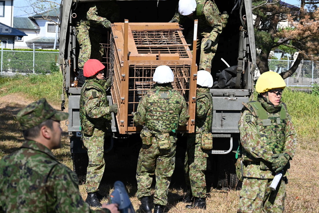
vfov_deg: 12.7
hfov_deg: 18.9
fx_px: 957
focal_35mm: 108
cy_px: 89
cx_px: 164
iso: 250
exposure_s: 1/800
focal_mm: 74
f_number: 6
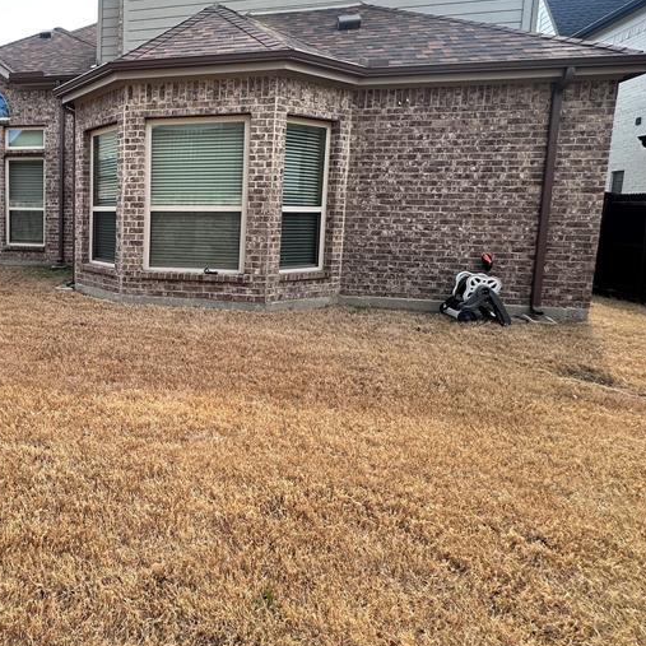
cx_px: 103
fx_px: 528
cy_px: 273
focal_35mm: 25
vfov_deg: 62.6
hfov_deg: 56.9
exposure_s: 1/328
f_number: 2.2
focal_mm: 2.22
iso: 40
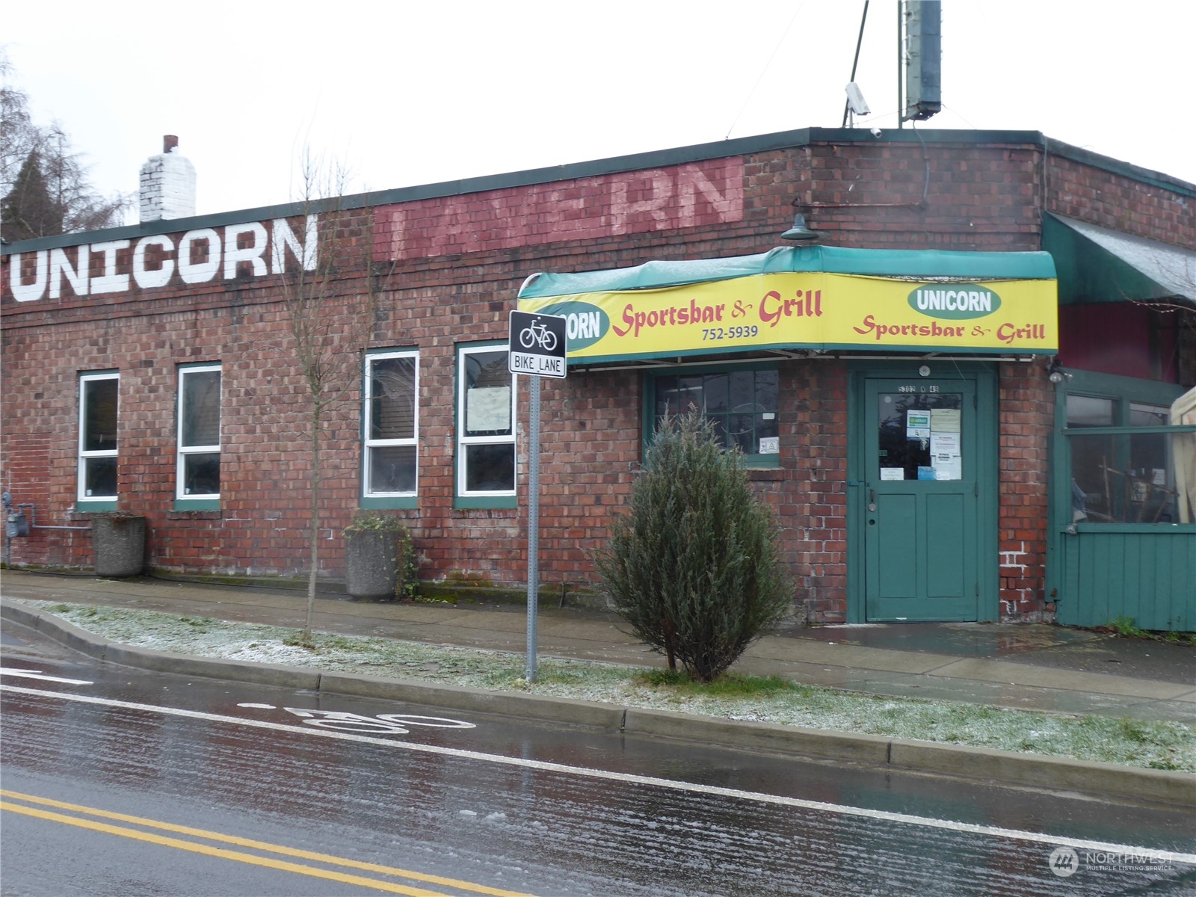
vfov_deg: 24.4
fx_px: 2073
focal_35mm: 60
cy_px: 448
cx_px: 598
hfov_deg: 32.2
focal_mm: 10.3
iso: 100
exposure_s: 1/60
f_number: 4.2
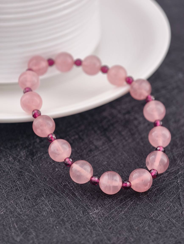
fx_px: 601
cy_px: 122
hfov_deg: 17.4
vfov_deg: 23.0
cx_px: 92
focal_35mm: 85
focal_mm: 22.48
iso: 125
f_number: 2.67
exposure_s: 1/160
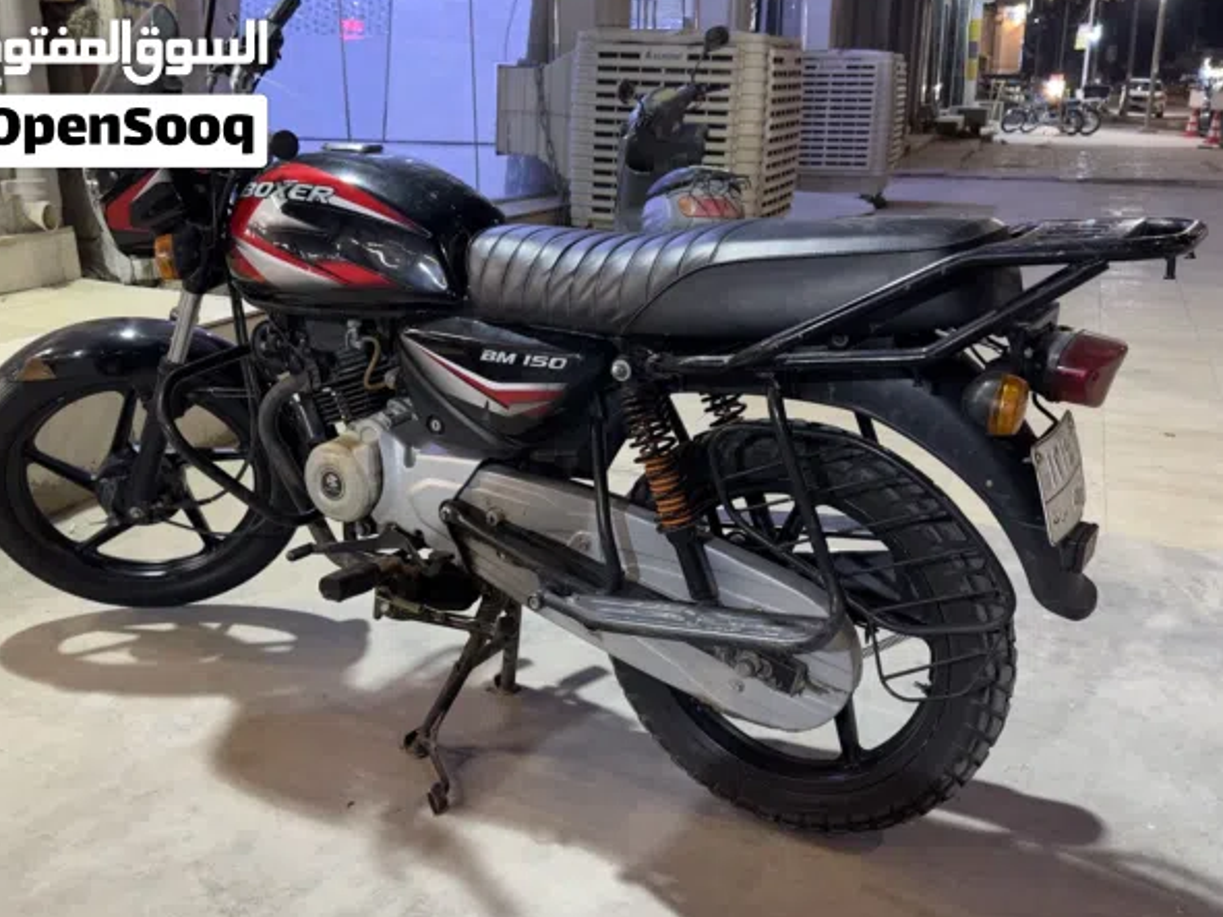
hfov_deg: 67.3
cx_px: 579
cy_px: 466
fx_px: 918
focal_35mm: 26
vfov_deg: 53.0
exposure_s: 1/51
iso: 400
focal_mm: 6.86
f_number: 1.78
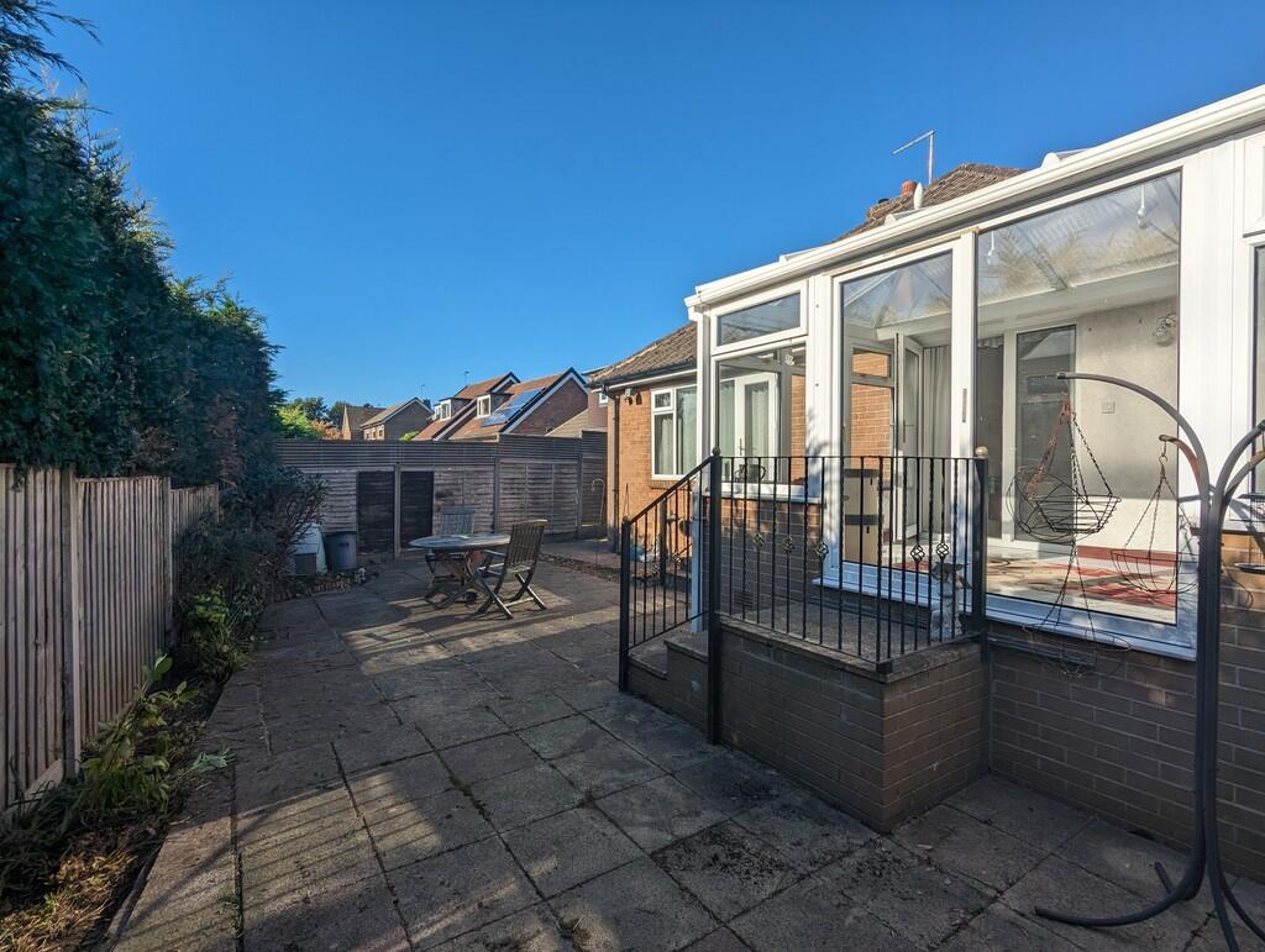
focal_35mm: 16
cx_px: 632
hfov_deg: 94.4
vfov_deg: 78.2
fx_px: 586
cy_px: 476
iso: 45
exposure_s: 1/2203
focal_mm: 2.35
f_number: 2.2
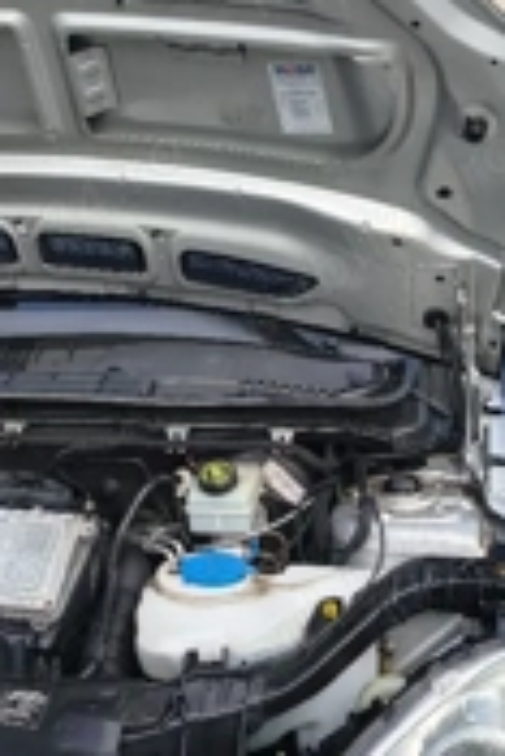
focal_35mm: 57
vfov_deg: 34.9
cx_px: 129
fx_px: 1197
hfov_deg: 23.6
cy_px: 289
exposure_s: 1/909
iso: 101
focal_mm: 5.56
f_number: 1.8
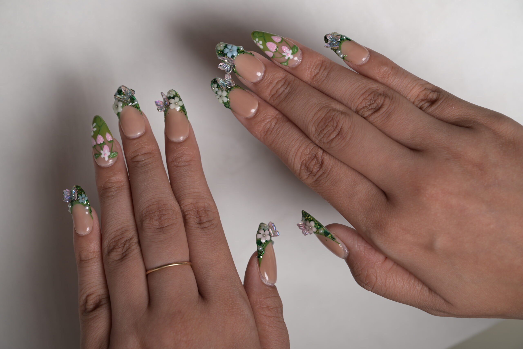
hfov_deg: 28.8
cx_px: 262
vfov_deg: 19.5
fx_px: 1017
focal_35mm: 70
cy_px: 174
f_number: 6.3
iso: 100
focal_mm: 70
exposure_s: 1/160
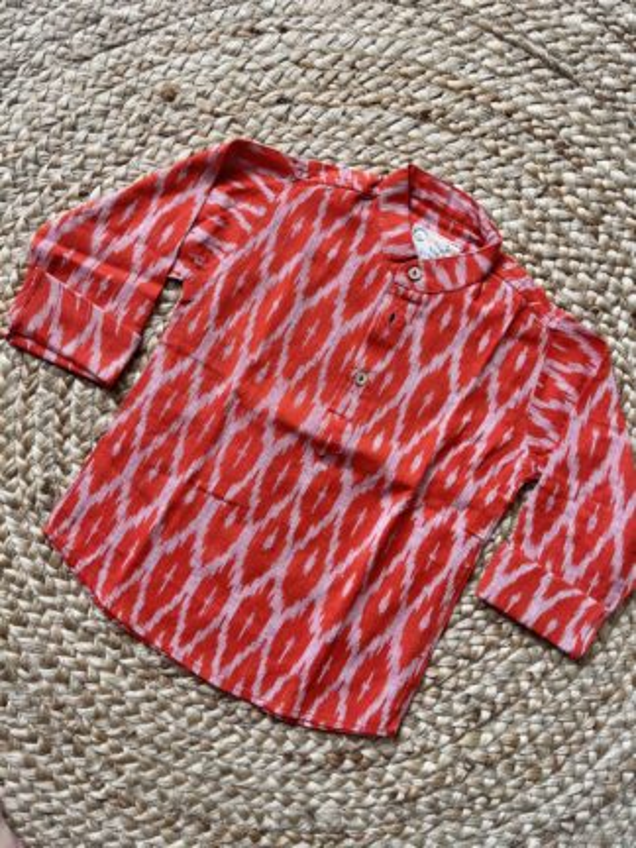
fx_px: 637
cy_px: 424
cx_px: 318
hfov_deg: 53.1
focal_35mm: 26
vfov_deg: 67.3
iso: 40
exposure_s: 1/122
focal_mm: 5.1
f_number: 1.6
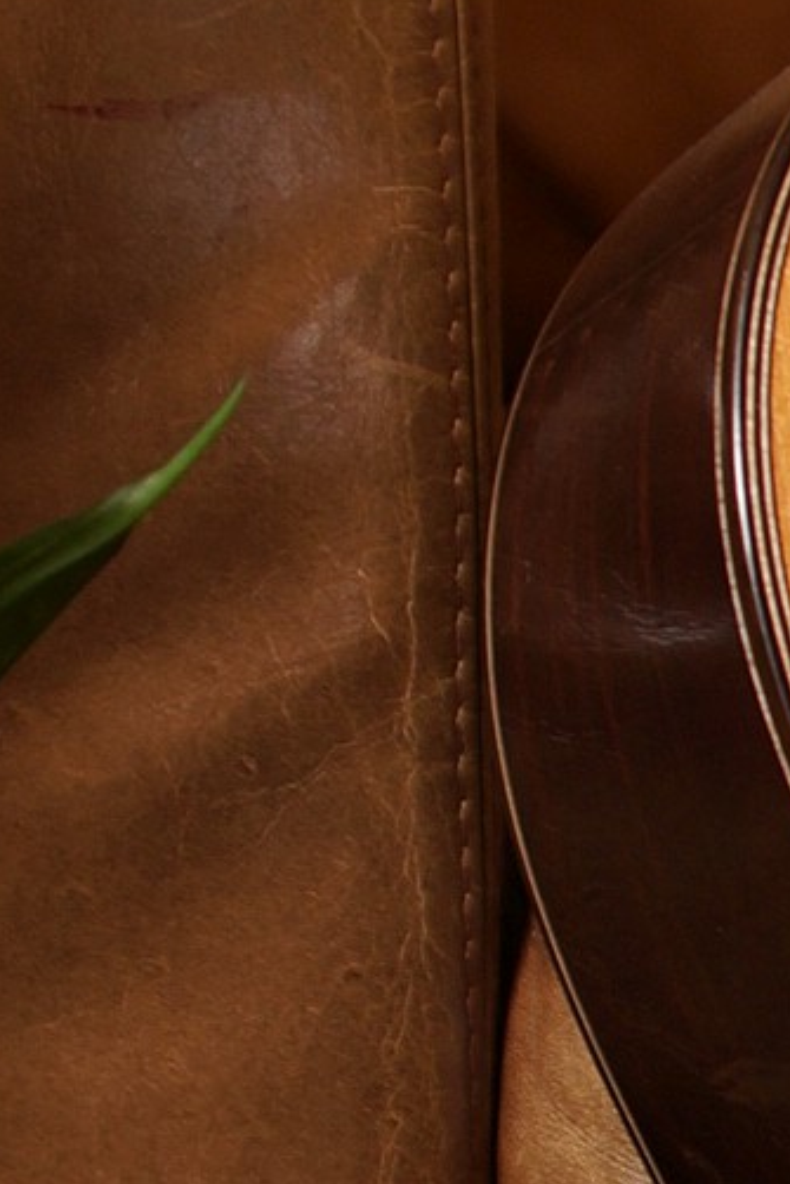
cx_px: 2016
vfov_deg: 6.2
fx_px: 10755
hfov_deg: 4.1
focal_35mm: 327
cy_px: 1884
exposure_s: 1/13
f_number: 5
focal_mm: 40
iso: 100
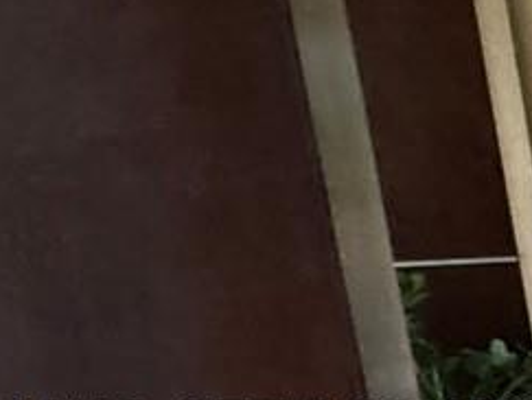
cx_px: 1624
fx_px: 1416
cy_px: 426
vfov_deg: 15.7
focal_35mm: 92
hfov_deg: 11.3
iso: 1000
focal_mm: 2.22
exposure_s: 1/60
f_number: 2.2
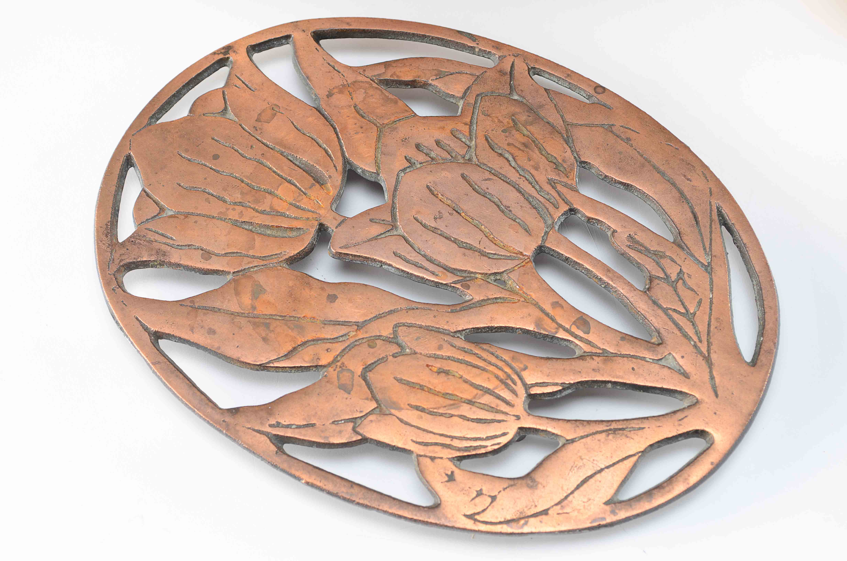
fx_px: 1690
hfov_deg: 28.1
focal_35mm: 72
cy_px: 280
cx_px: 424
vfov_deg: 18.8
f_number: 9
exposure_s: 1/80
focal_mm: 48
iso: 100
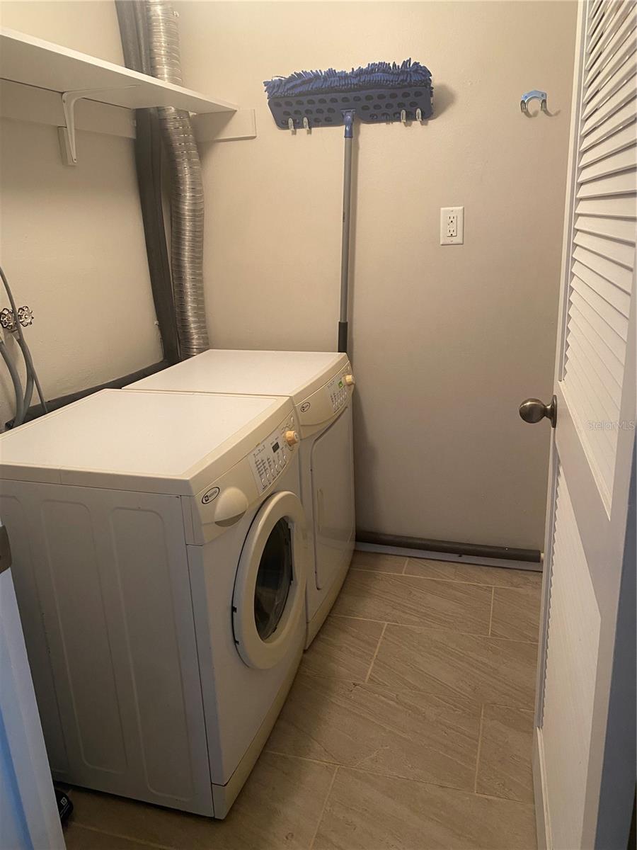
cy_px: 425
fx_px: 638
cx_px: 318
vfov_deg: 67.3
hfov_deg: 53.1
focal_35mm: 26
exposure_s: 1/60
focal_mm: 4.25
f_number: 1.8
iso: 200
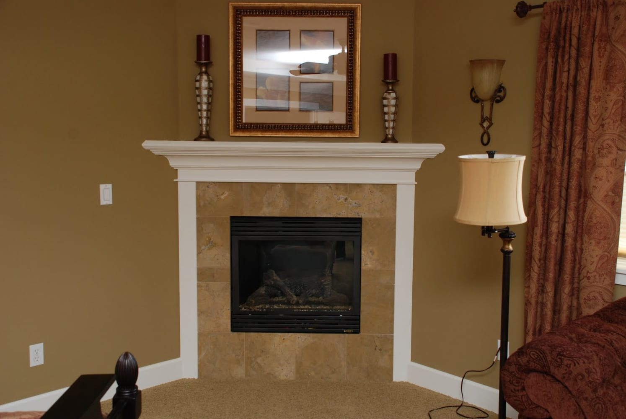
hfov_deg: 49.5
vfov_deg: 34.3
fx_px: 679
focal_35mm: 39
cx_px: 313
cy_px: 210
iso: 500
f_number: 6.3
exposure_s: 1/60
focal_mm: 26
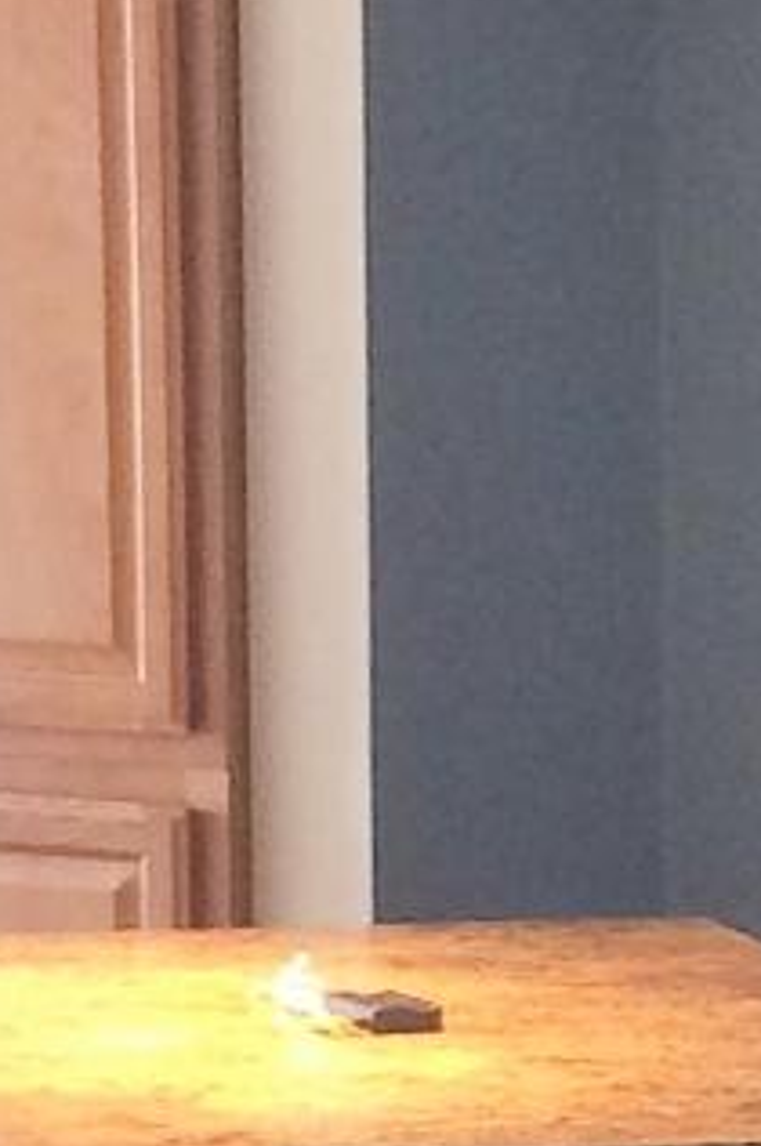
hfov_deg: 6.9
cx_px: 1654
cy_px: 1159
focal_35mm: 191
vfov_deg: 10.7
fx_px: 6069
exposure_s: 1/30
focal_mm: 4.15
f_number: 2.2
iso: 125
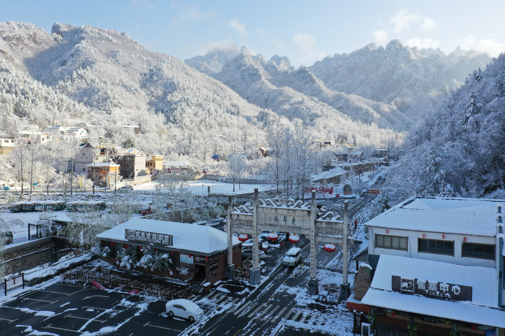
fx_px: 393
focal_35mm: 28
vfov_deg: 46.4
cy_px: 168
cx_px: 252
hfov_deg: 65.5
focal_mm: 10.26
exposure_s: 1/320
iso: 100
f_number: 5.6
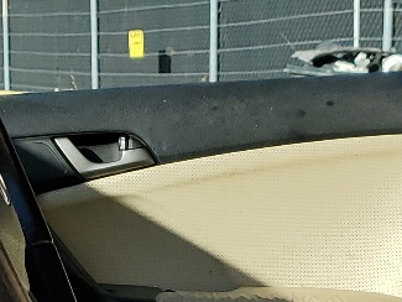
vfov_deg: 11.1
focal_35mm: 128
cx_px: 215
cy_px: 475
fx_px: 1487
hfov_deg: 15.4
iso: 50
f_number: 1.5
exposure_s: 1/1667
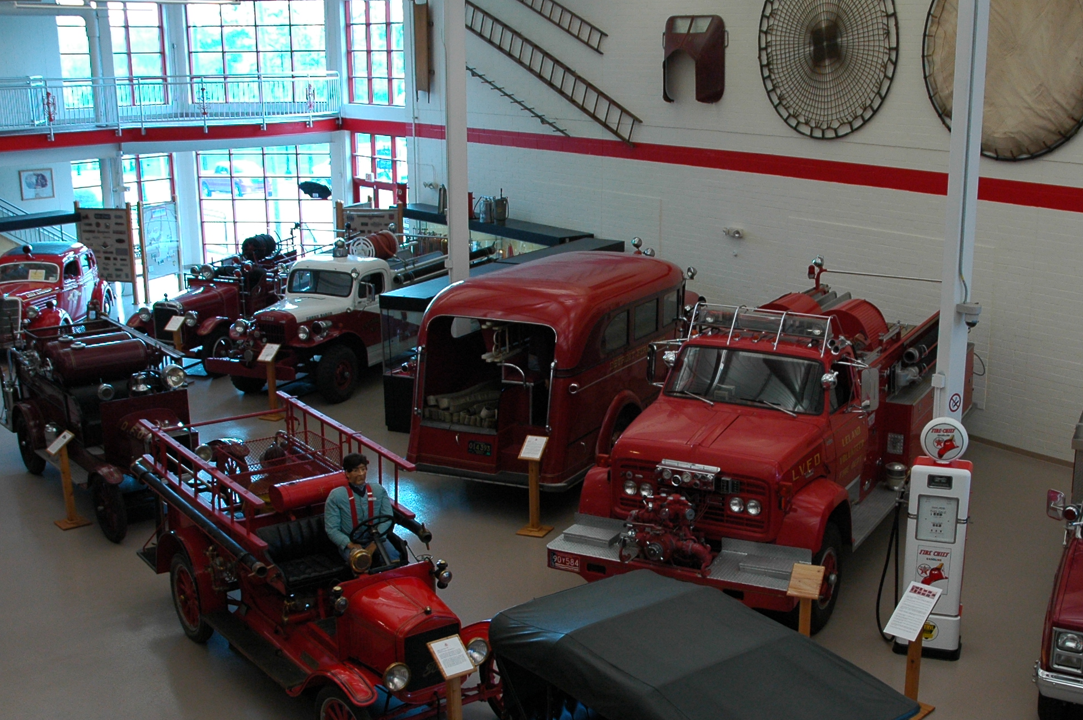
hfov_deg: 46.2
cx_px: 652
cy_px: 428
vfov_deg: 31.8
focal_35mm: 42
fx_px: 1262
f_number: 4.5
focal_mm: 18
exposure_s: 1/60
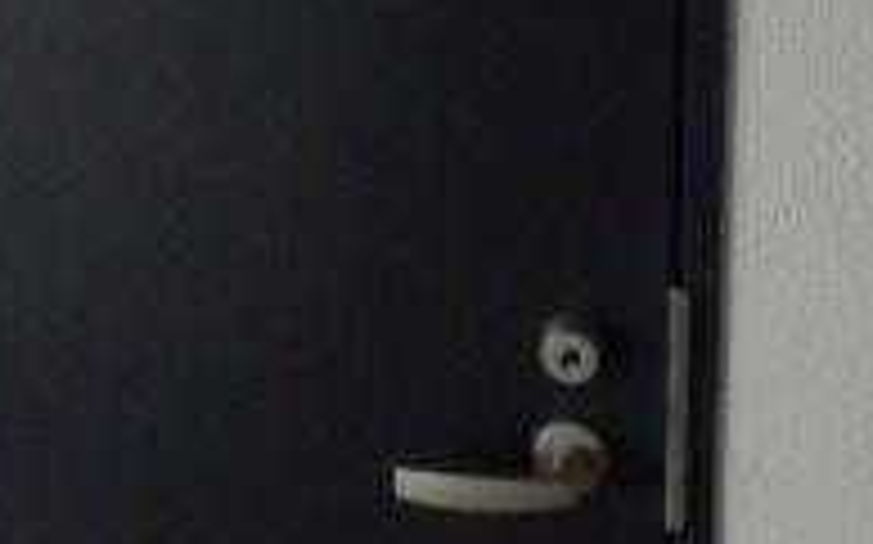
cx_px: 374
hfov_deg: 24.6
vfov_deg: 14.6
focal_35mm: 84
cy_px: -234
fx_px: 1997
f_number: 3
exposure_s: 1/15
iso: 1600
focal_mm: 4.2
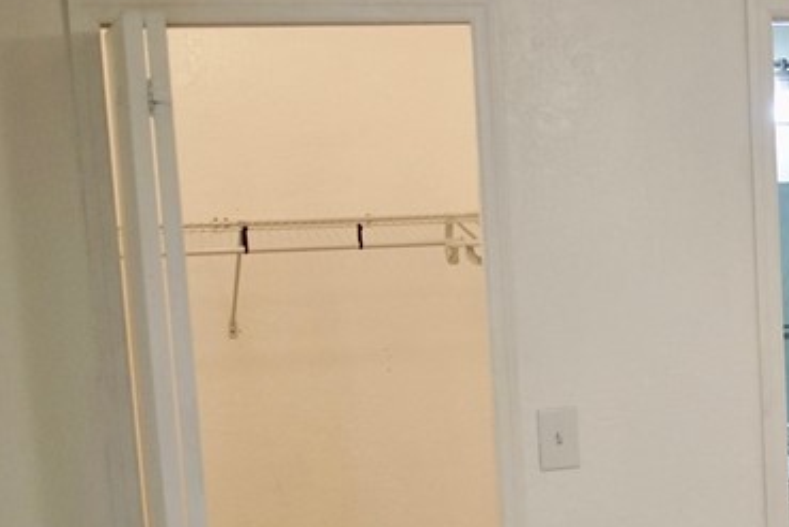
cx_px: 799
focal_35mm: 82
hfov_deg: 23.6
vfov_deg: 16.2
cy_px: 566
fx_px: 1798
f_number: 3.2
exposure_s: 1/160
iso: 1600
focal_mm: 28
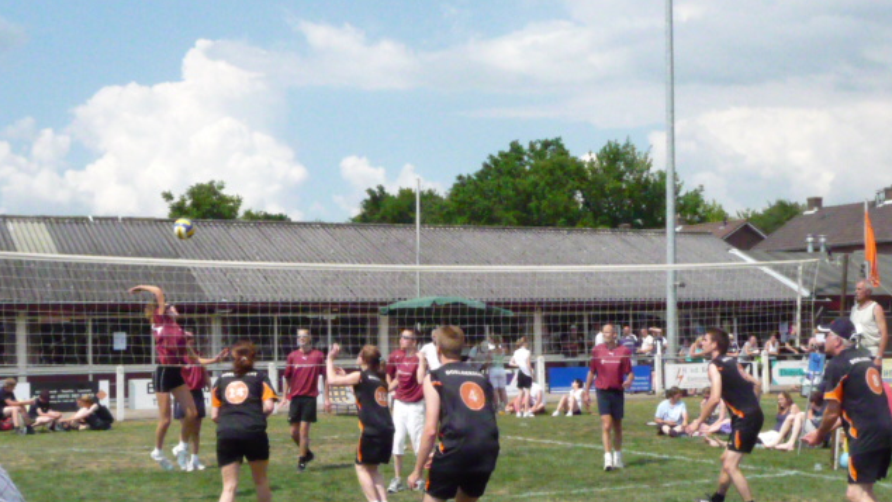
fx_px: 1301
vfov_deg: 21.8
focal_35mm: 55
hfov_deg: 37.8
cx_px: 446
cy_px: 319
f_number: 8
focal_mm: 5
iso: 800
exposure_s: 1/2000
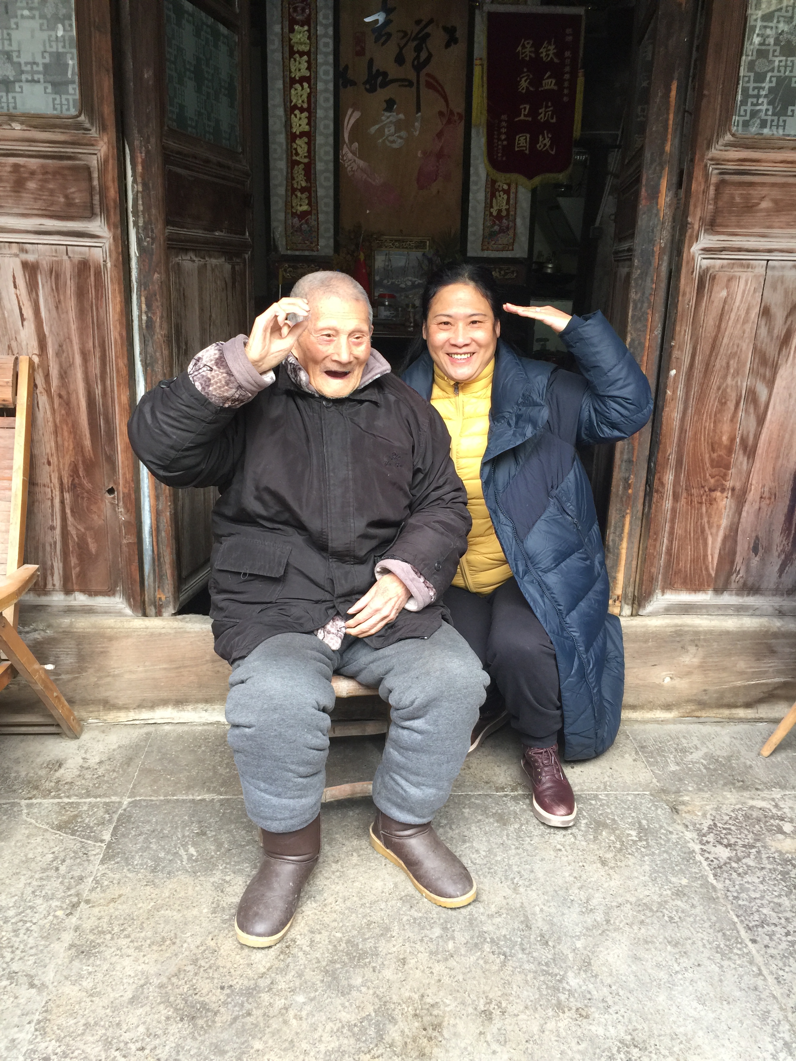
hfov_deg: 48.2
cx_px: 398
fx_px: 889
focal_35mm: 29
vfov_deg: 61.7
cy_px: 530
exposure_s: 1/33
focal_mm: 4.15
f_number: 2.2
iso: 50
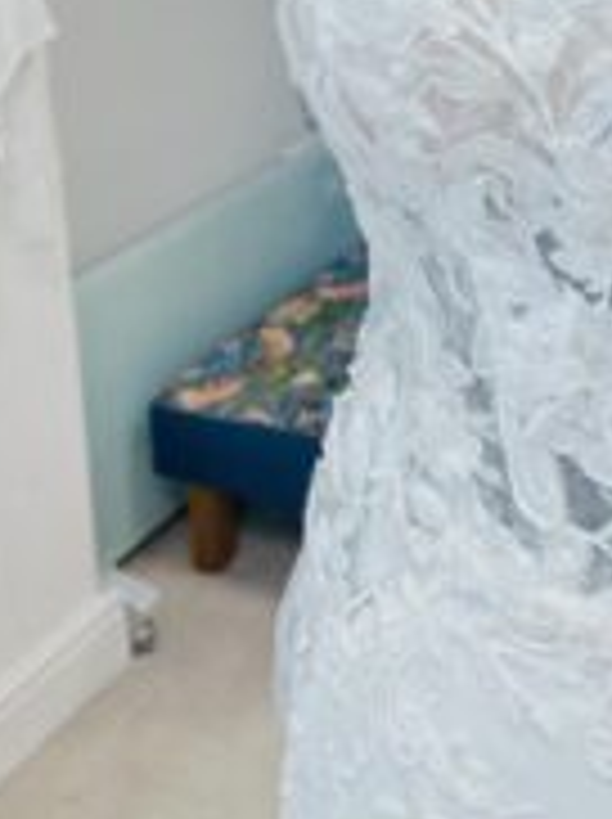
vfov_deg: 28.8
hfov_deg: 22.5
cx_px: 693
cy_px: -79
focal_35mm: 61
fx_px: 1441
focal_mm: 5.1
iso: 40
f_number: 1.6
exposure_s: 1/100
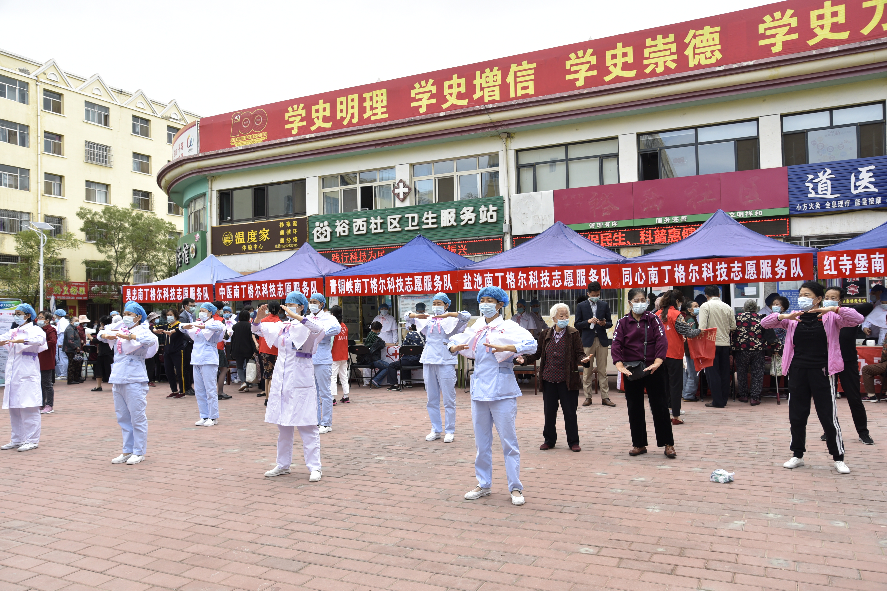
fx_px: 690
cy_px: 296
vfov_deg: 46.4
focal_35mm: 28
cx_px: 444
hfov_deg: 65.5
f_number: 6.3
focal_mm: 28
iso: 200
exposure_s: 1/160
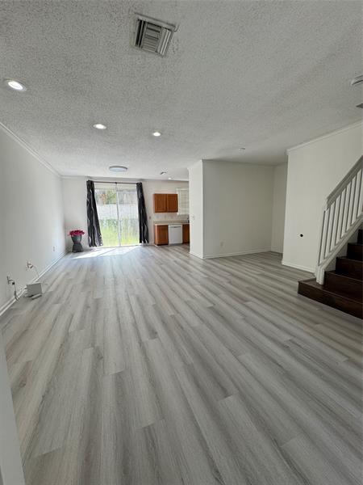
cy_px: 242
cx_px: 182
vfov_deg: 102.1
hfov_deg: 85.7
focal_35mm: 14
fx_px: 196
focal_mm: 2.22
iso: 40
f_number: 2.2
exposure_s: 1/129
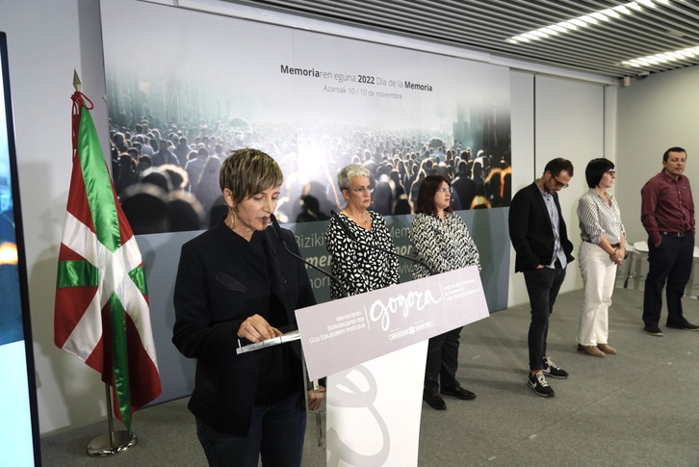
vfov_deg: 49.6
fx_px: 505
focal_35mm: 26
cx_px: 350
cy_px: 234
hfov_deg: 69.4
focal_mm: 26
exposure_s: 1/100
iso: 800
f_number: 4.5
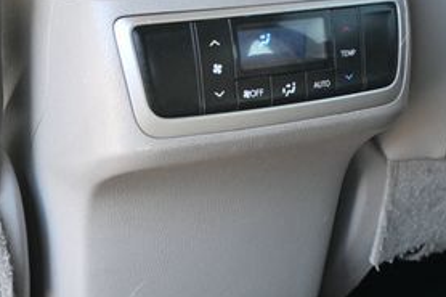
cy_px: 246
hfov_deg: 29.2
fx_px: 854
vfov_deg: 19.5
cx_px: 194
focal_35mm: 69
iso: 2000
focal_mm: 20
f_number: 3.8
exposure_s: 1/125
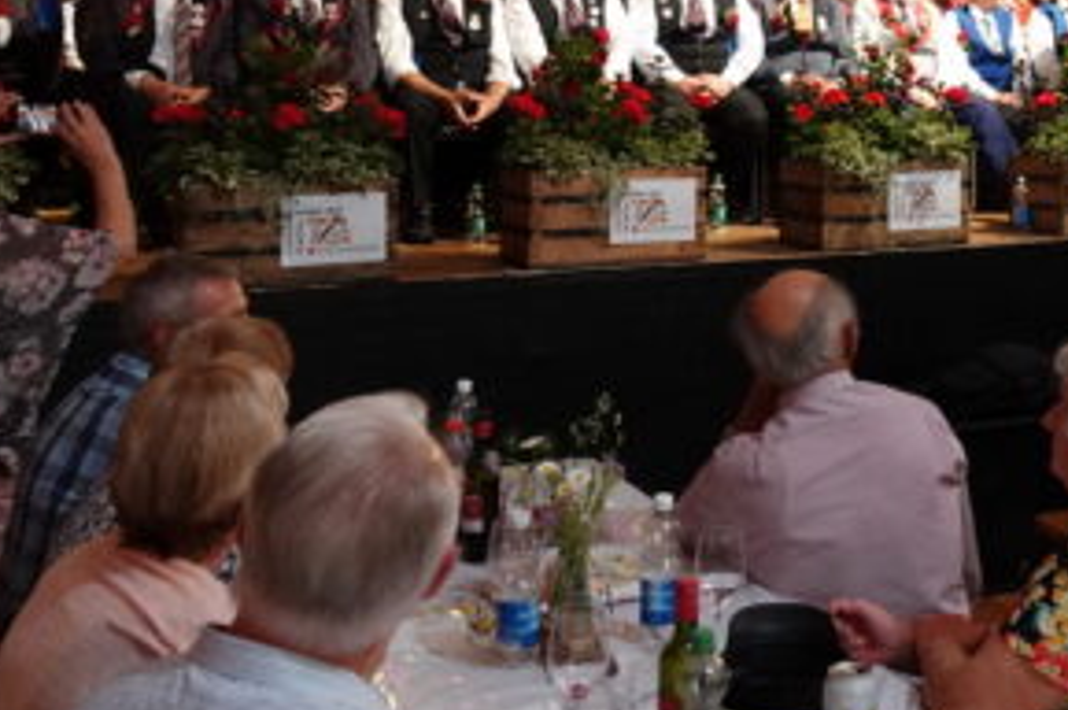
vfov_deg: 24.1
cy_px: 24
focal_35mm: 54
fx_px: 1600
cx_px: 1024
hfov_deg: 34.2
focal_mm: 8.93
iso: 1600
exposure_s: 1/125
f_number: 2.5
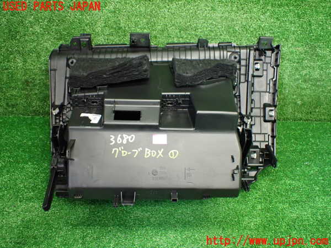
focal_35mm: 30
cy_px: 124
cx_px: 166
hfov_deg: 60.0
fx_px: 287
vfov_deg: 46.8
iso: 800
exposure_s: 1/100
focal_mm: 5.4
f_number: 2.3
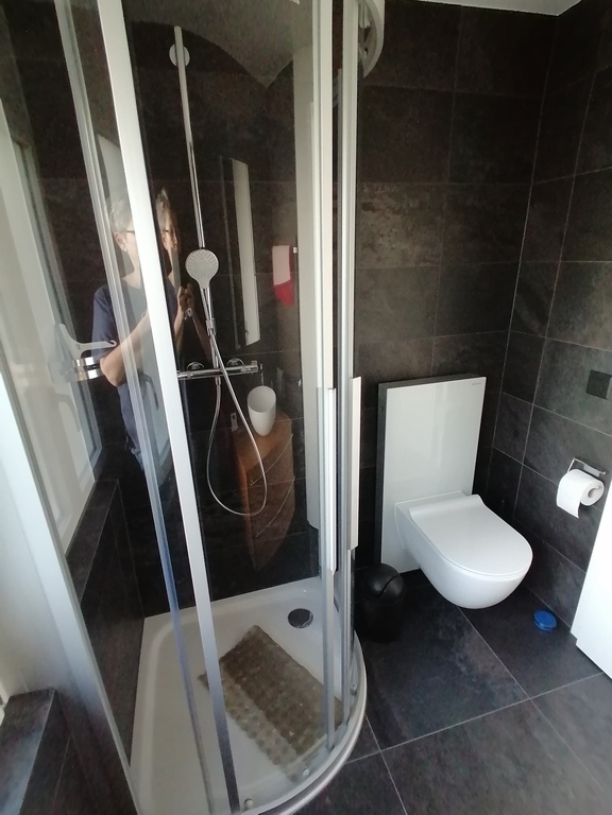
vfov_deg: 91.0
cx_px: 306
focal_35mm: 17
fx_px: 401
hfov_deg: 74.7
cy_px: 408
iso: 320
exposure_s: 1/33.3
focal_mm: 2.84
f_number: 2.4
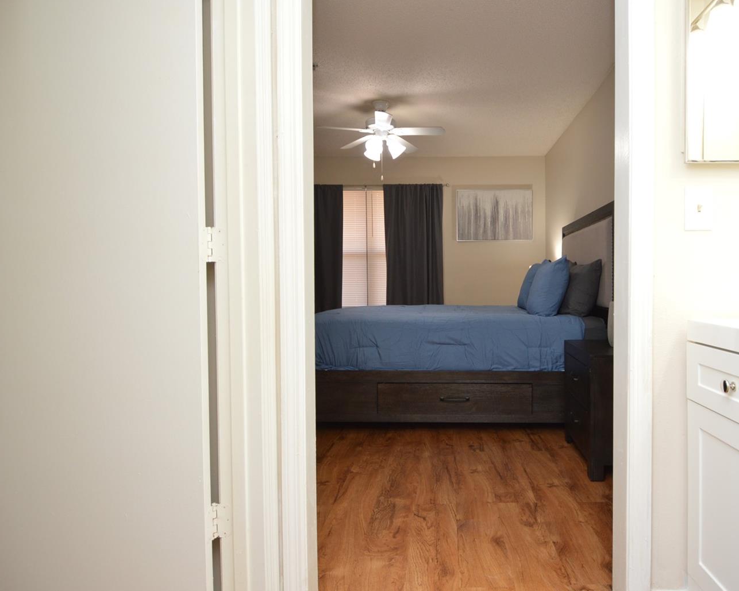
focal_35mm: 21
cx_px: 455
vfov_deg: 65.5
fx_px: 459
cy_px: 294
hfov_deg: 76.5
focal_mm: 12
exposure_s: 1/60
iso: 450
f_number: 4
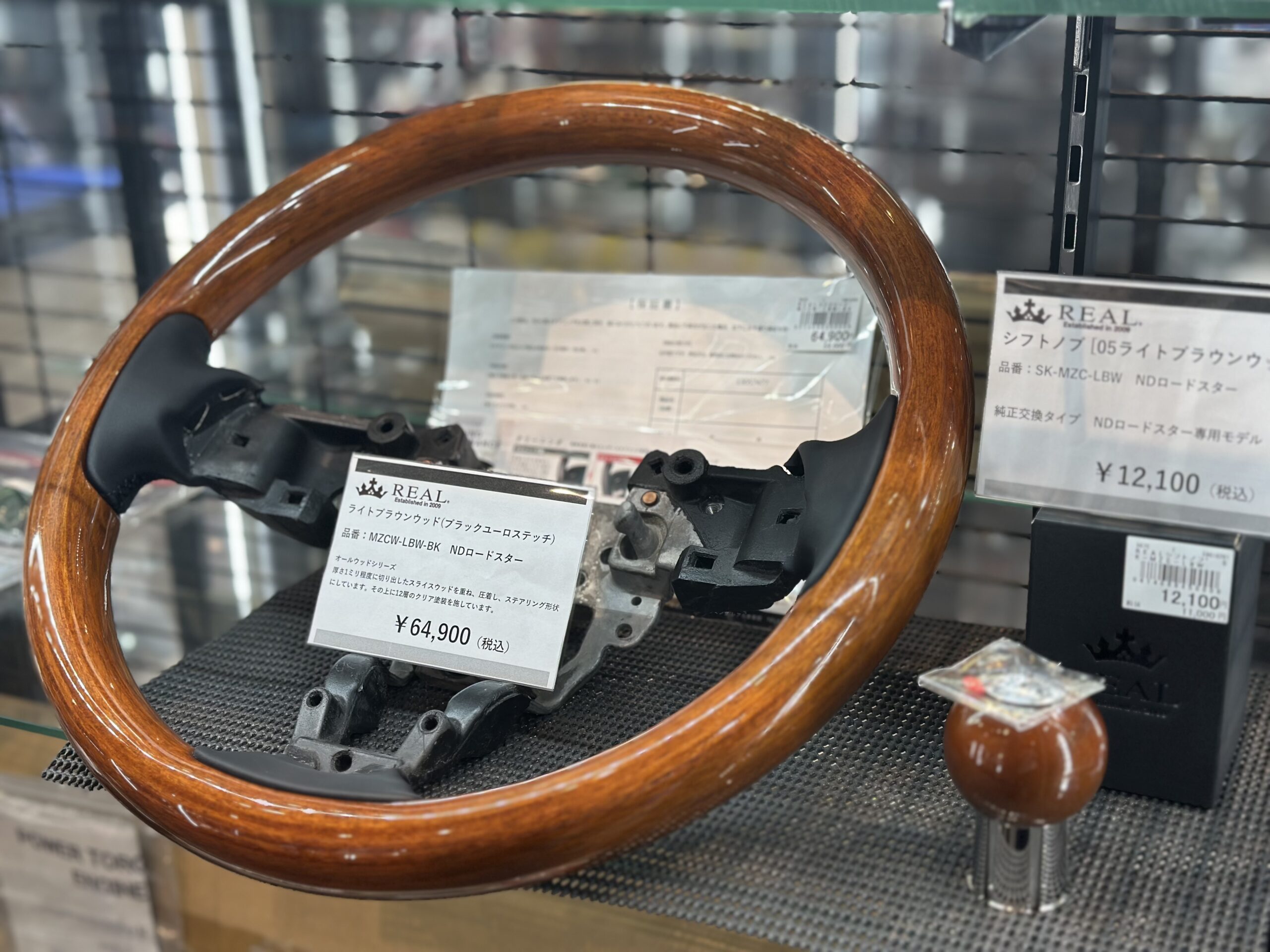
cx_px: 635
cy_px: 476
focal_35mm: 48
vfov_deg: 30.3
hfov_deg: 39.7
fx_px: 1761
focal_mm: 6.86
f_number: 1.78
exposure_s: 1/120
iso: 80
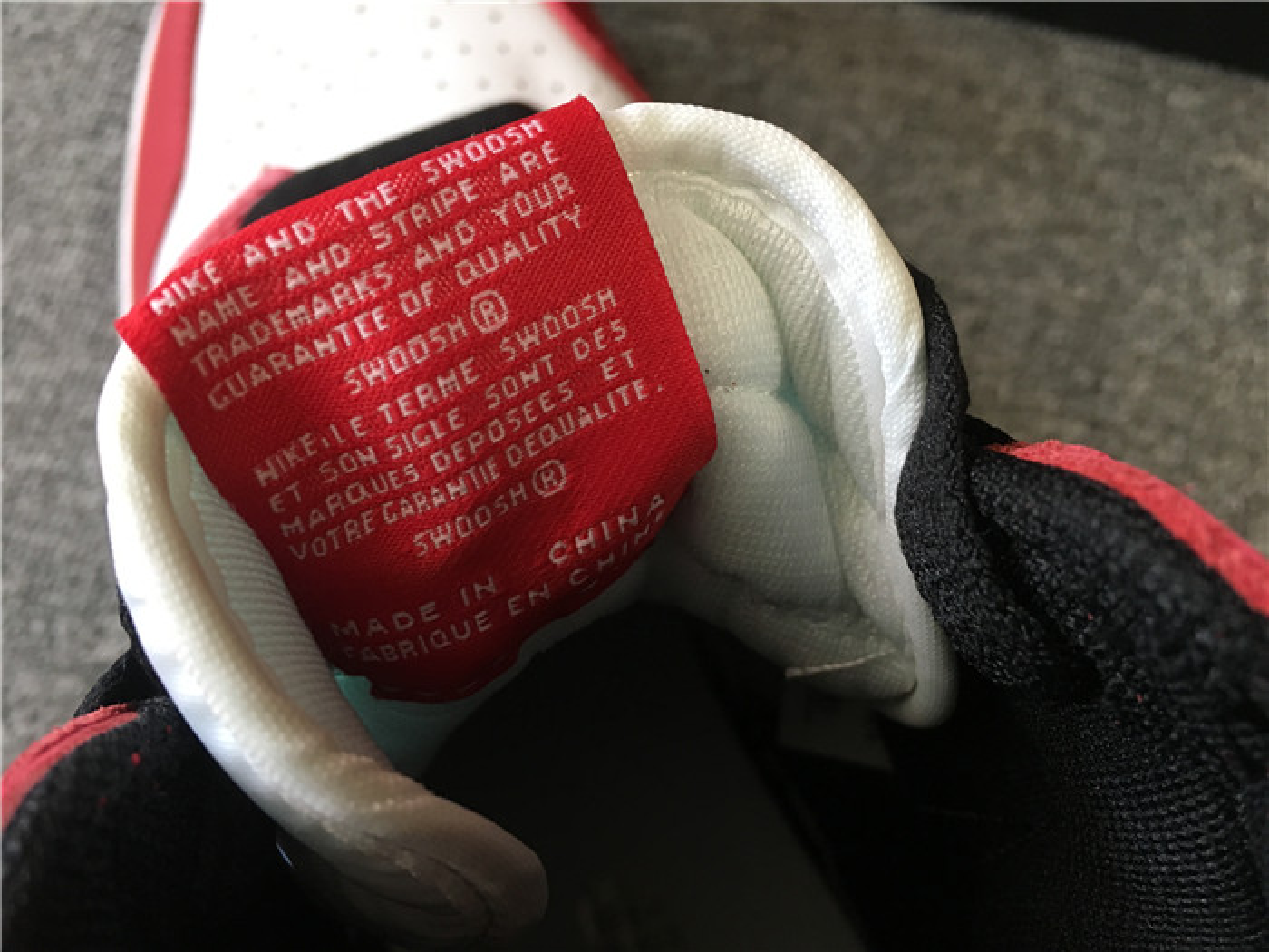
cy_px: 476
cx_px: 634
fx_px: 1063
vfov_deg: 48.2
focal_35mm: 29
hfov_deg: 61.7
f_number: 2.2
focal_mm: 4.15
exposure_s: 1/33
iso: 160
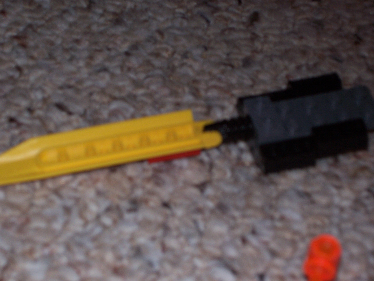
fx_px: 1102
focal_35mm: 102
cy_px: 140
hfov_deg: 19.3
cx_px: 187
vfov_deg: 14.5
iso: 125
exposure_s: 1/90
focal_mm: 16.8
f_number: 4.6
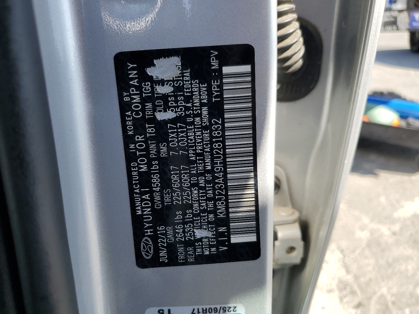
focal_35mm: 27
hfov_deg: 65.3
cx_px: 204
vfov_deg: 51.4
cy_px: 159
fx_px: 327
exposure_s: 1/909
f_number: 1.5
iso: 50
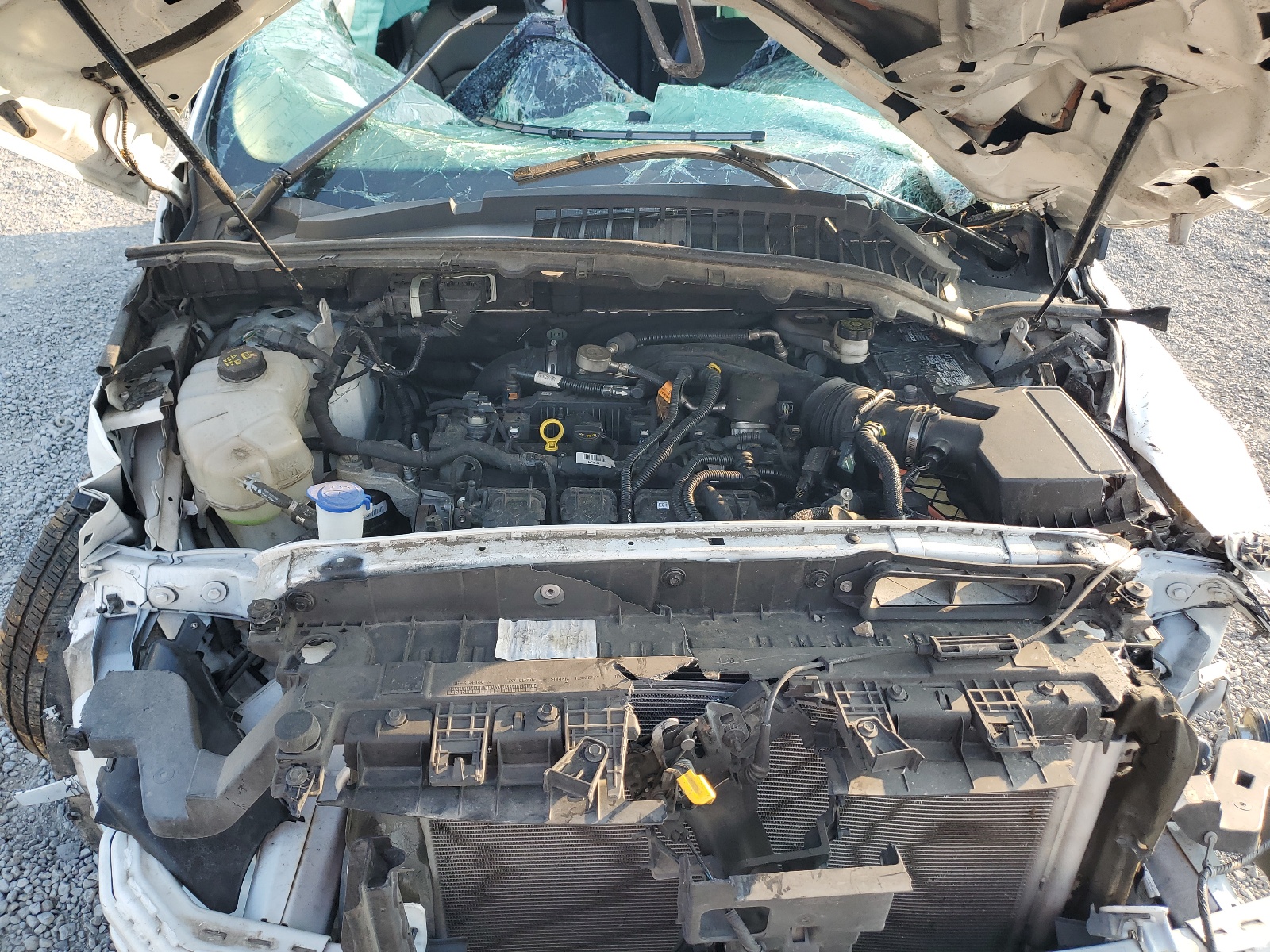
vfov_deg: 53.1
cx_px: 635
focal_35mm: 26
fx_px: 954
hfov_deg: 67.3
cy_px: 476
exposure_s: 1/370
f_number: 1.5
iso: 50
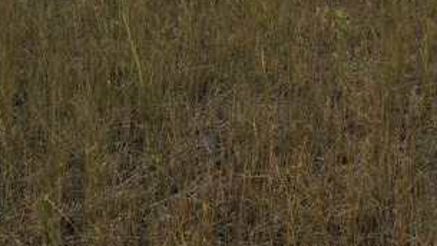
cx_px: 301
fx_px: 974
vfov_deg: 12.7
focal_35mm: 84
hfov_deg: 25.1
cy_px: -236
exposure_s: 1/1208
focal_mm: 6.3
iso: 12
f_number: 1.7
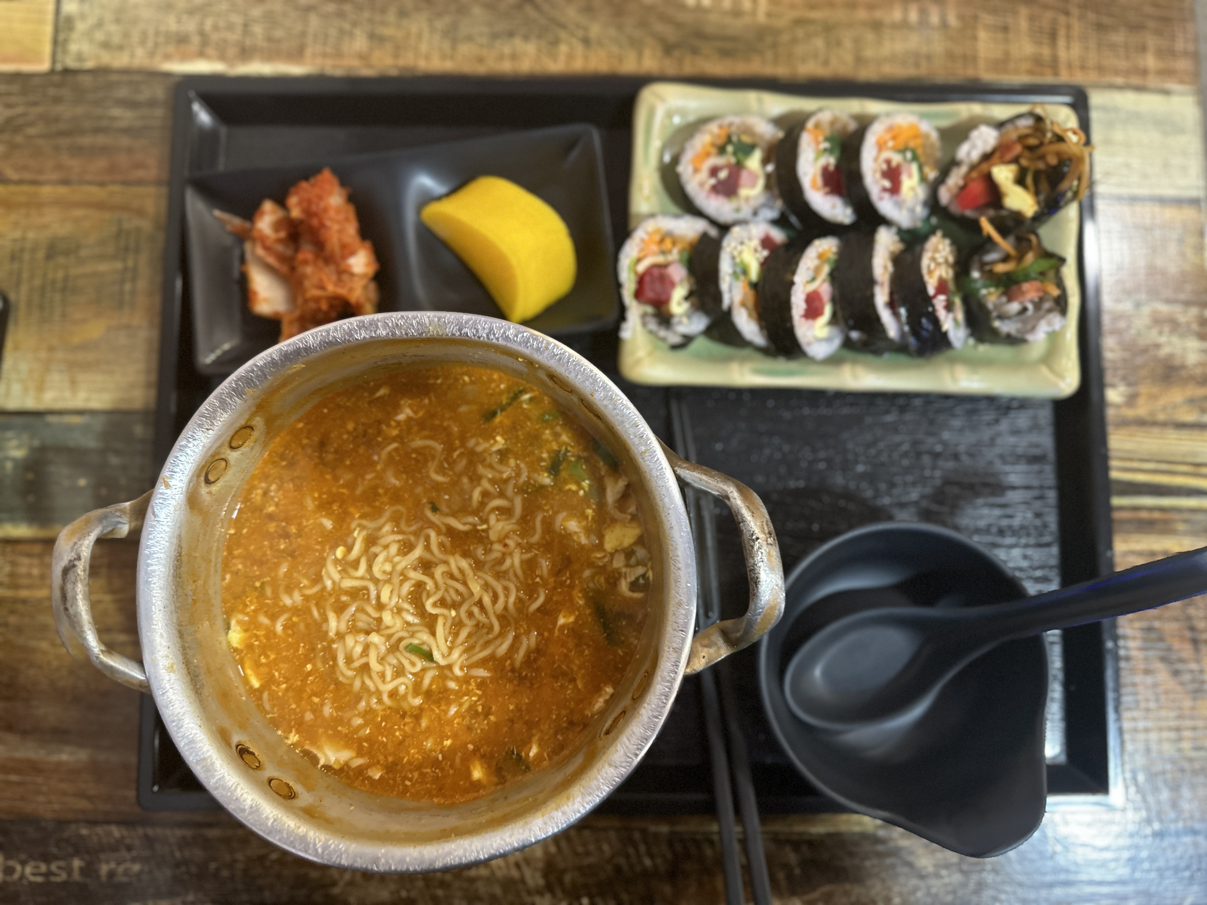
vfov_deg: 56.8
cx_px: 604
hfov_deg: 71.6
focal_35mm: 24
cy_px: 452
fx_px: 837
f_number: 1.78
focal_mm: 6.86
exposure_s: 1/40
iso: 640
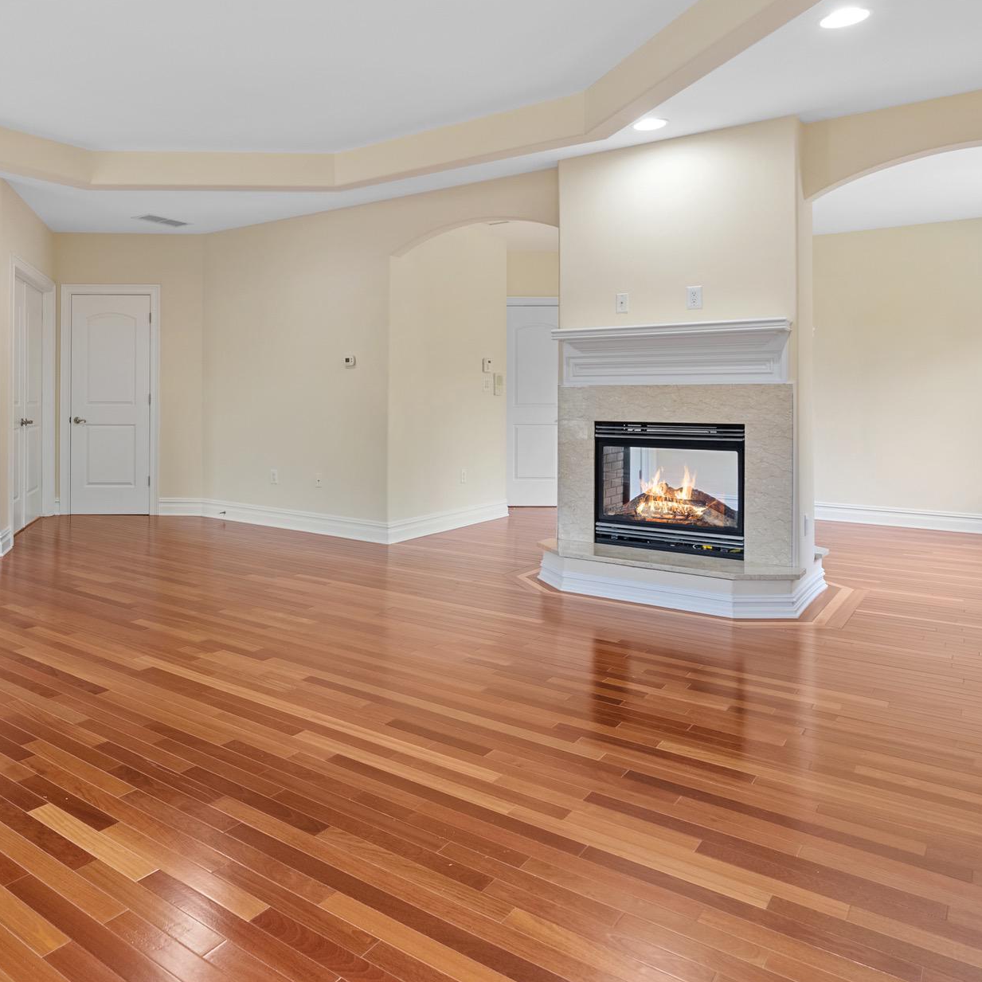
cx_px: 226
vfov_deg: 64.9
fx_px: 770
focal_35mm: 24
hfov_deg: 60.8
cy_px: 450
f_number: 8
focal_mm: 17
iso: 400
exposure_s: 1/5
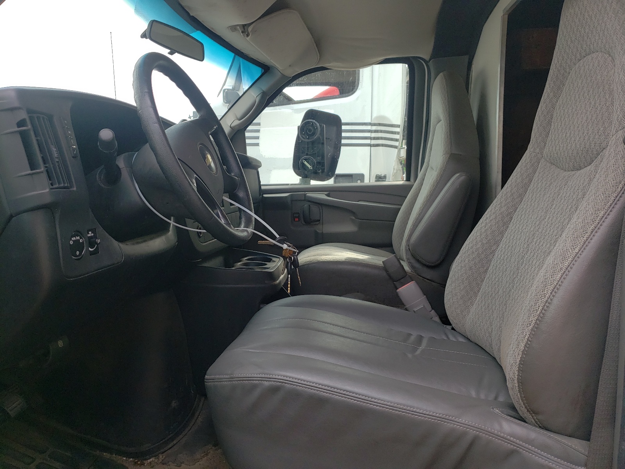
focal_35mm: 26
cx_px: 312
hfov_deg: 67.3
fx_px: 469
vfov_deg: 53.1
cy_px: 234
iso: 50
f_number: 1.5
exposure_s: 1/526
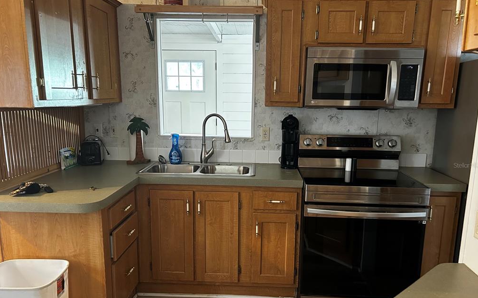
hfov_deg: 66.5
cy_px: 165
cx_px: 239
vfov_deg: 44.5
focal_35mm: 28
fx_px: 365
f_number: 1.5
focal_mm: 5.7
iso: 400
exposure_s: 1/40
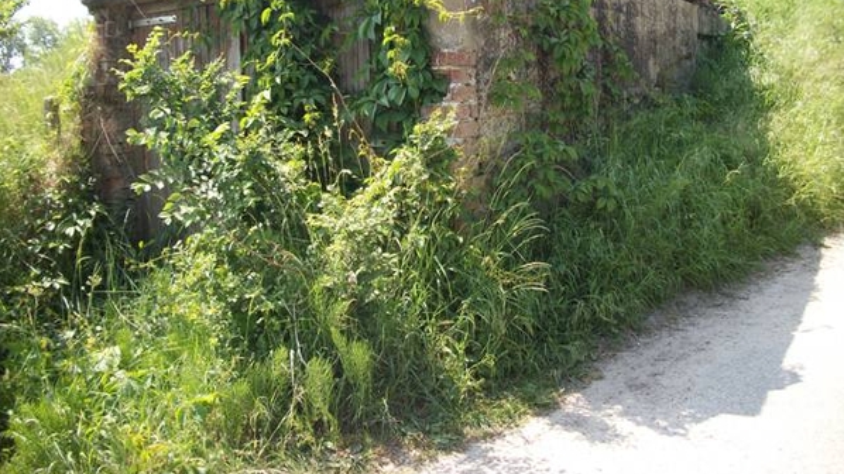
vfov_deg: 33.4
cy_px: 165
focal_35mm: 35
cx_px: 422
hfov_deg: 56.6
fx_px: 783
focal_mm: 5.7
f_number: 2.9
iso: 80
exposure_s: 1/320
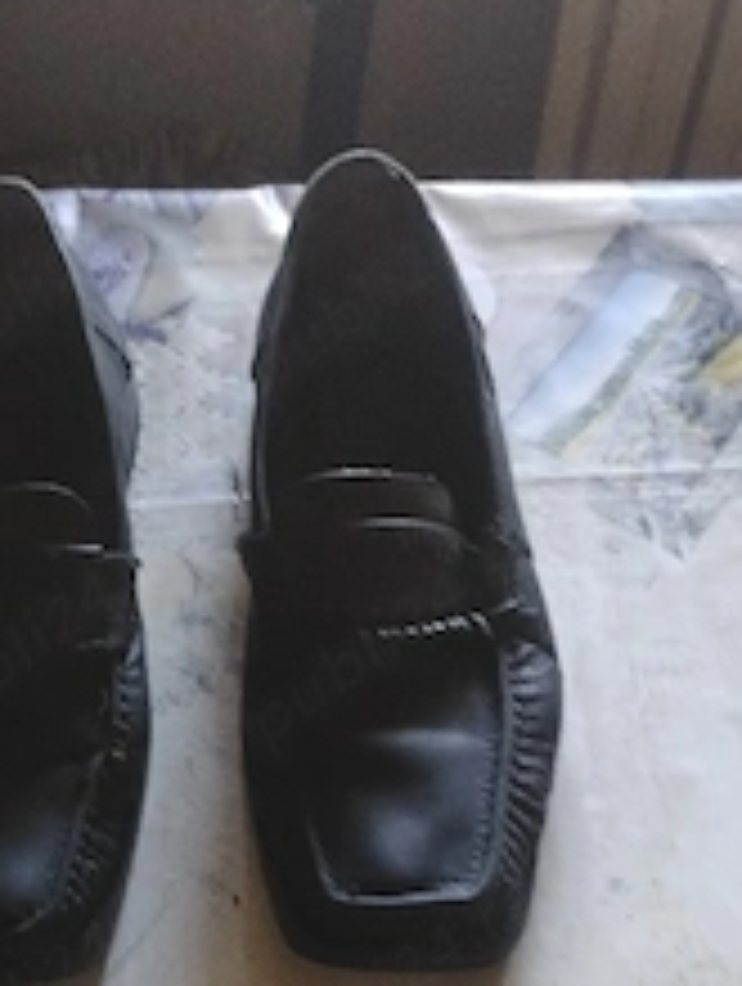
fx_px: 1453
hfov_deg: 28.0
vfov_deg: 36.9
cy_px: 684
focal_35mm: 51
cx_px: 135
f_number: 1.8
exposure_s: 1/25
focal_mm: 4.26
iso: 2384
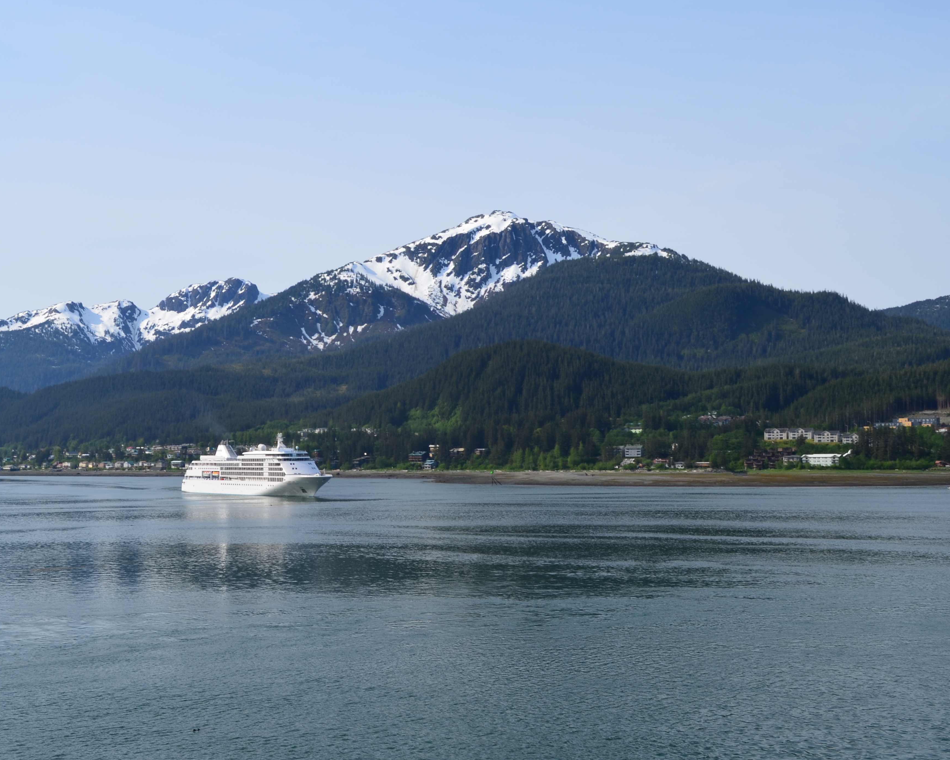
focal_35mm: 48
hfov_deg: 38.6
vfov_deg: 31.4
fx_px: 1349
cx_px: 362
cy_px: 393
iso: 100
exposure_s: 1/160
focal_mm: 24
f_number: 11
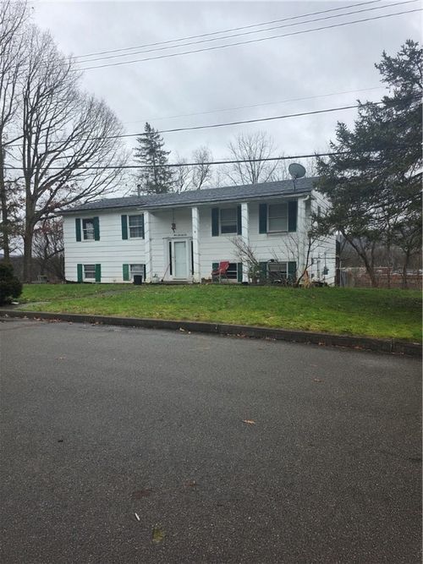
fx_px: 375
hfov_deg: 58.9
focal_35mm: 23
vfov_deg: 73.9
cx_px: 212
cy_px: 282
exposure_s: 1/180
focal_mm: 6.3
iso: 32
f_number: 1.7
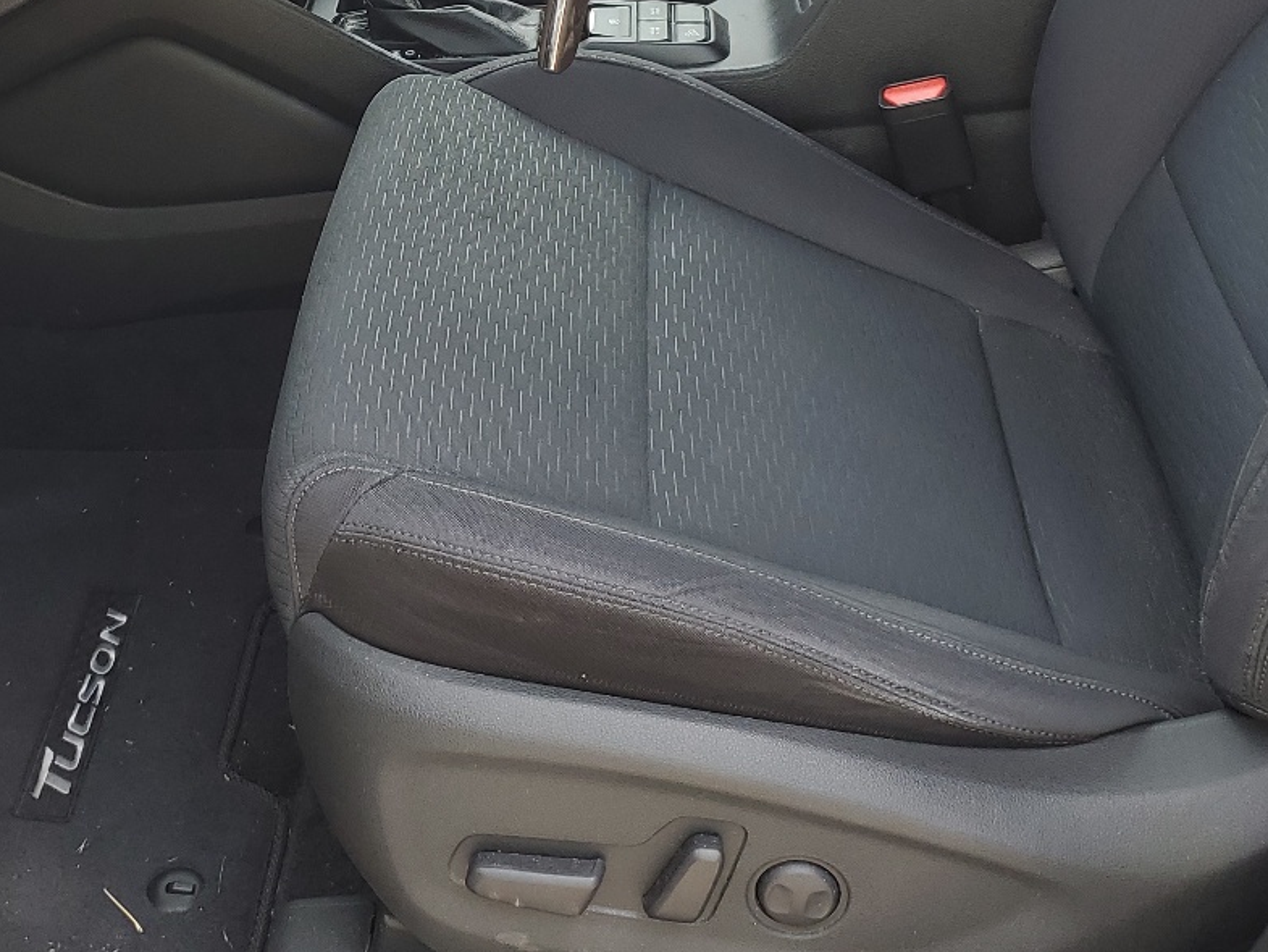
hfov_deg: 35.9
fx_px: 1942
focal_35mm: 53
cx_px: 447
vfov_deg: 26.4
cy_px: 45
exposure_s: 1/270
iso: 50
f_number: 1.5
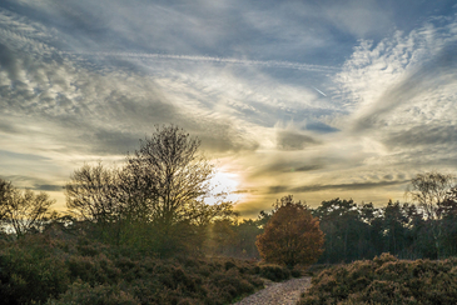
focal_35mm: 34
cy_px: 188
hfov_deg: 55.6
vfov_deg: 38.7
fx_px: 432
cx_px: 260
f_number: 6.3
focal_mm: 18
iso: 250
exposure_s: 1/1250
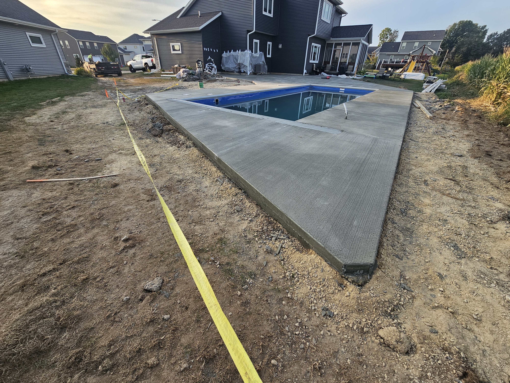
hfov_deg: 106.2
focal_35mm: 13
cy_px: 192
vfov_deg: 89.9
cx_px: 255
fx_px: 192
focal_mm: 2.2
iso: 50
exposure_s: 1/267
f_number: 2.2
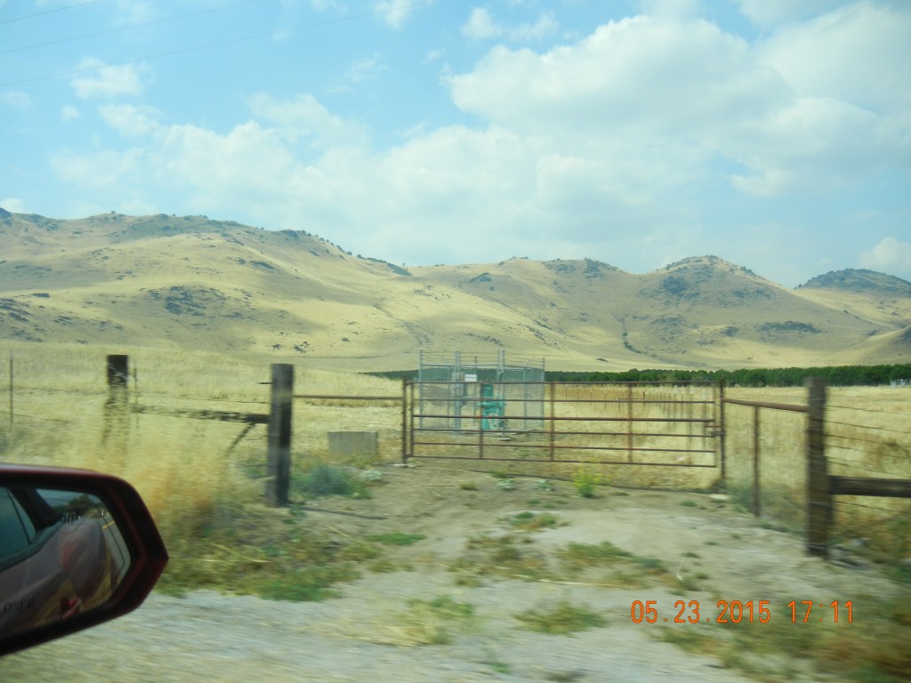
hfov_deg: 60.0
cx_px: 456
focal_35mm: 30
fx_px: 790
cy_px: 342
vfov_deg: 46.8
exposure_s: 1/394
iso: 160
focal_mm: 5.4
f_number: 7
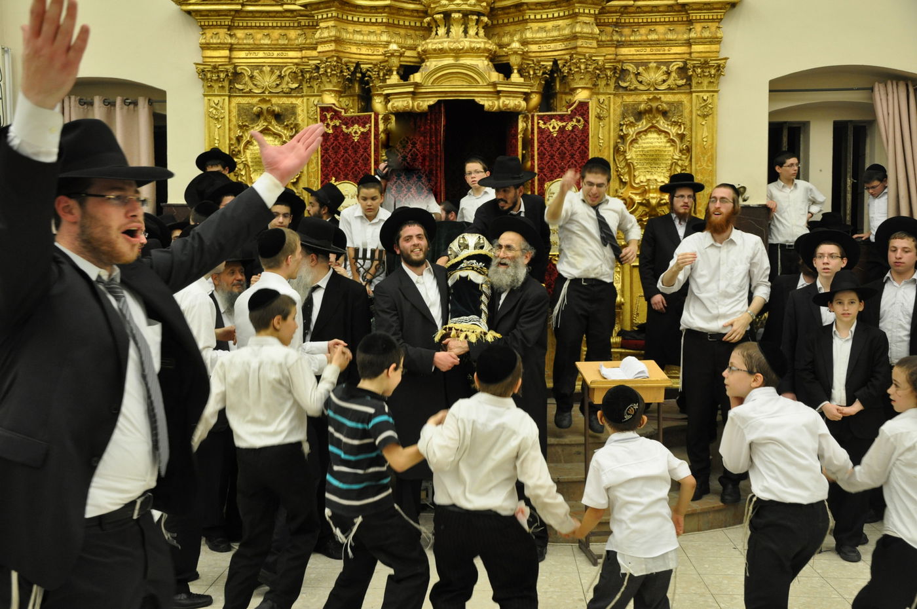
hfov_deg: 49.6
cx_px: 458
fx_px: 992
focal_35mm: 39
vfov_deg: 34.1
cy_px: 304
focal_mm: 26
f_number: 5.6
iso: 800
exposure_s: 1/125
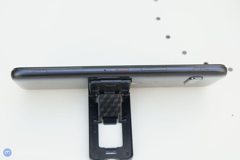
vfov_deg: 25.5
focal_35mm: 53
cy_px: 80
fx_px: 353
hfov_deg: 37.5
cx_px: 120
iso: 800
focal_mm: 53
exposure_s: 1/125
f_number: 7.1
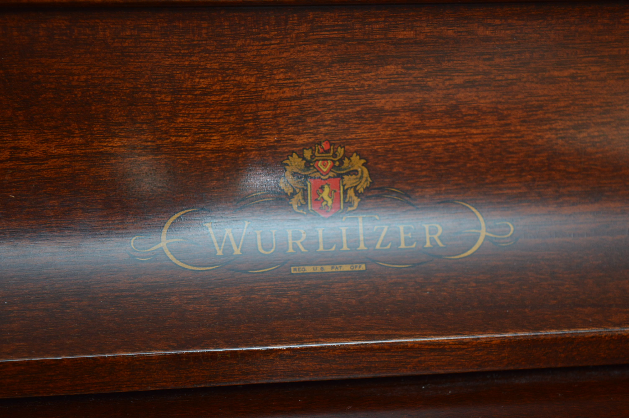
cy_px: 209
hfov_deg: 24.6
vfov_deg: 16.5
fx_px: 1440
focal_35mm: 82
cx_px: 314
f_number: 5.6
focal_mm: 55
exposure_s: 1/80
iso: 400
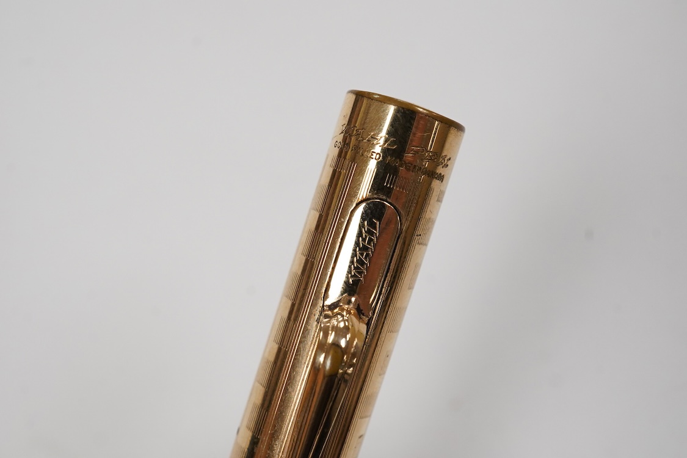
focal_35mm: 45
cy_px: 229
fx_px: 859
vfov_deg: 29.9
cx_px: 344
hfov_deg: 43.6
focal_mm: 30
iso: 2500
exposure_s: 1/200
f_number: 14
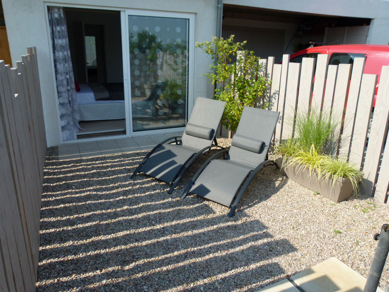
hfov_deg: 69.4
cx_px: 194
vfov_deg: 54.9
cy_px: 146
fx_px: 281
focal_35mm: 25
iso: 100
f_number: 4
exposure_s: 1/640
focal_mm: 4.5
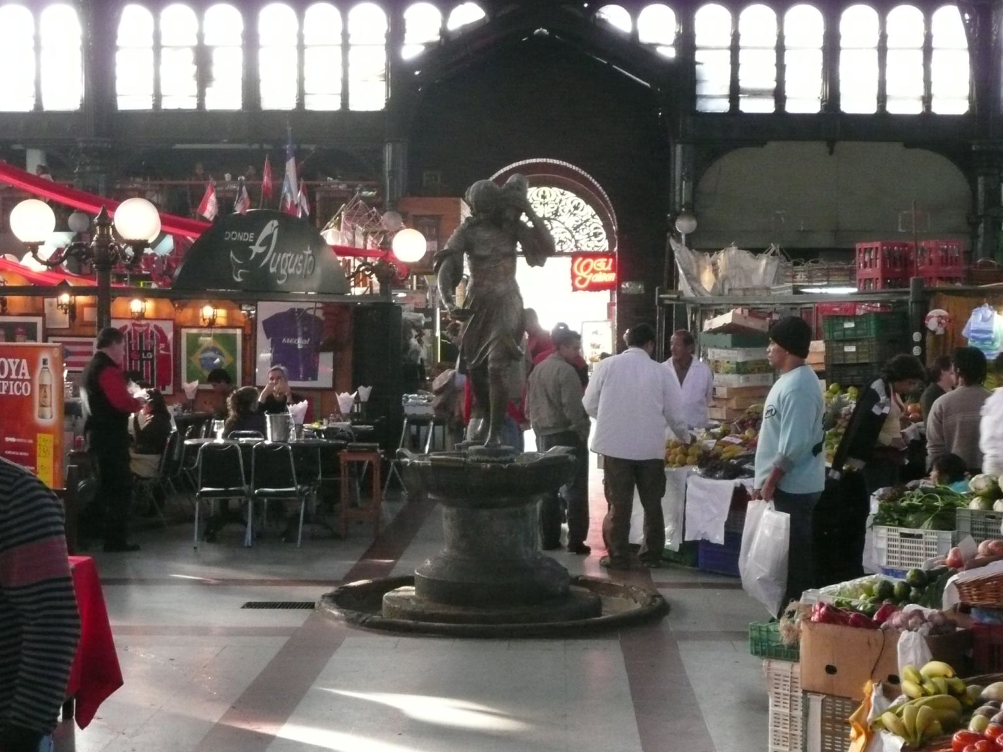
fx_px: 1739
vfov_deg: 24.4
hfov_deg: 32.2
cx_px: 502
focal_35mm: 60
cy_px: 376
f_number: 4.2
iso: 640
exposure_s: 1/30
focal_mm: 8.2
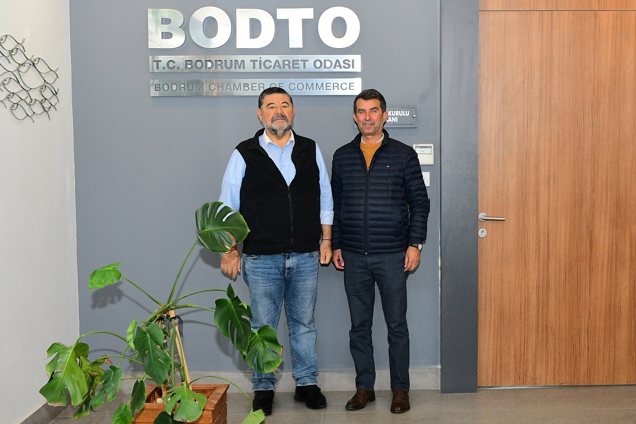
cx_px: 318
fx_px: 583
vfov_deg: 40.0
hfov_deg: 57.2
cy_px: 212
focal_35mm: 33
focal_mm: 22
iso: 1250
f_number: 6.3
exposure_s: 1/125
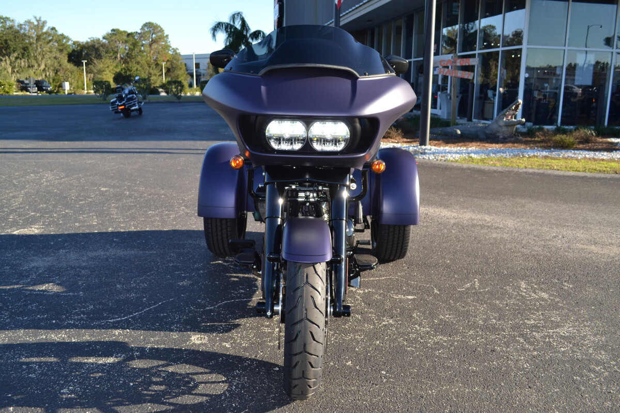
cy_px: 206
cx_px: 310
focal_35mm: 30
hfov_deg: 61.9
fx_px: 517
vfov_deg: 43.6
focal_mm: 20
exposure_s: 1/200
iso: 100
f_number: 5.6
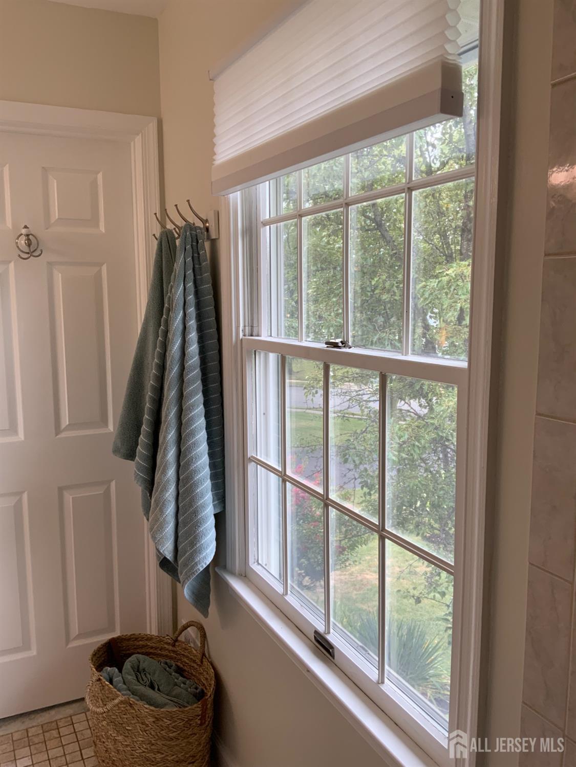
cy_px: 384
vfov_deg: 61.7
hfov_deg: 48.2
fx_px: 643
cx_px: 288
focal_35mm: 29
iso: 40
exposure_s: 1/120
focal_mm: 3
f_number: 1.8
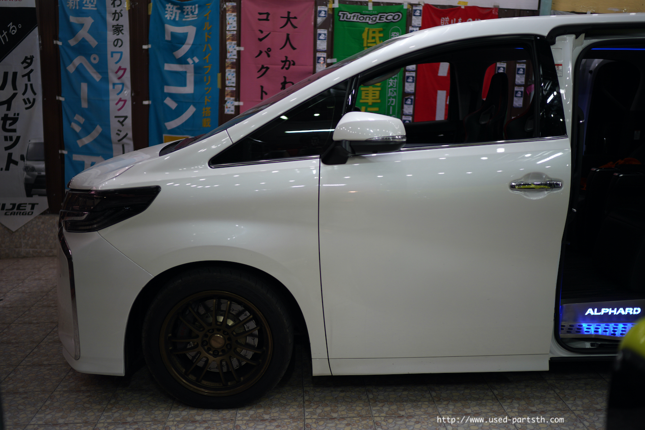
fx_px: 627
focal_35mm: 35
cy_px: 215
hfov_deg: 54.4
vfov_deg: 37.9
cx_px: 322
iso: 200
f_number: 1.4
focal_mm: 35
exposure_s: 1/40
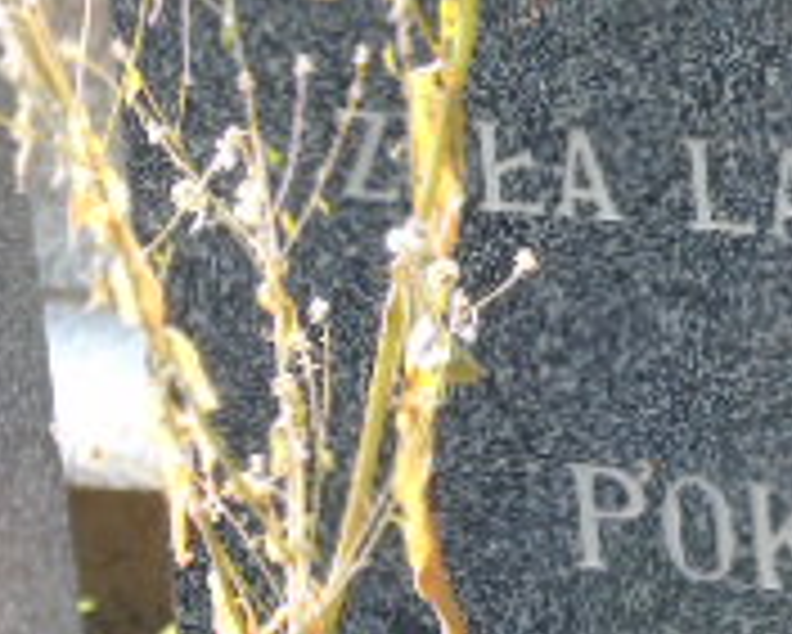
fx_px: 10296
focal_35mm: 439
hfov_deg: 4.4
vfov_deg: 3.5
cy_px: -81
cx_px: 1188
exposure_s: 1/30
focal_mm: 22
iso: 160
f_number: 4.6
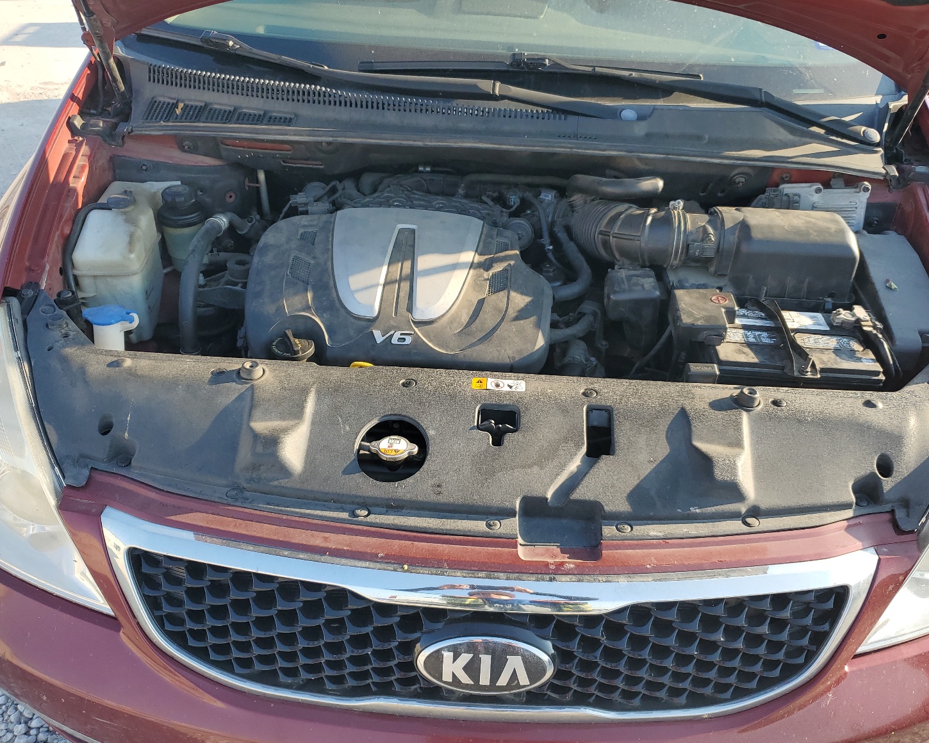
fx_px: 770
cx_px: 495
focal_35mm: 28
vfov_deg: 51.5
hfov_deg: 62.2
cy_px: 377
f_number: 1.5
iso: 50
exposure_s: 1/588
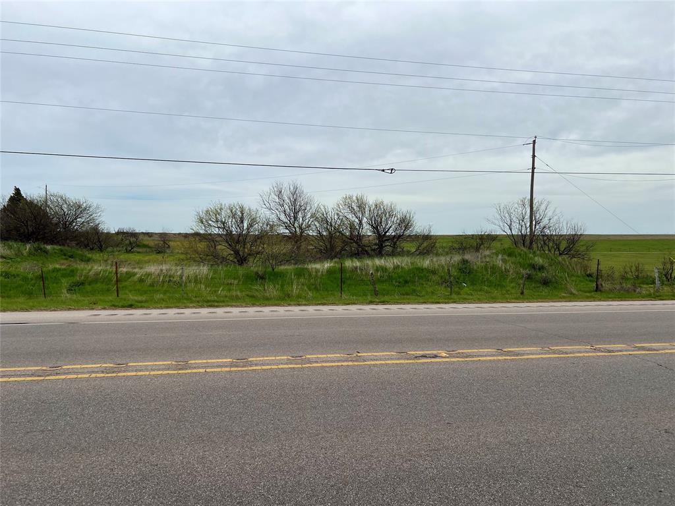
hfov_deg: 67.3
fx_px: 507
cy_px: 253
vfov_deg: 53.1
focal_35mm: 26
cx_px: 338
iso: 50
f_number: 1.5
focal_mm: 5.7
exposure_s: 1/5319
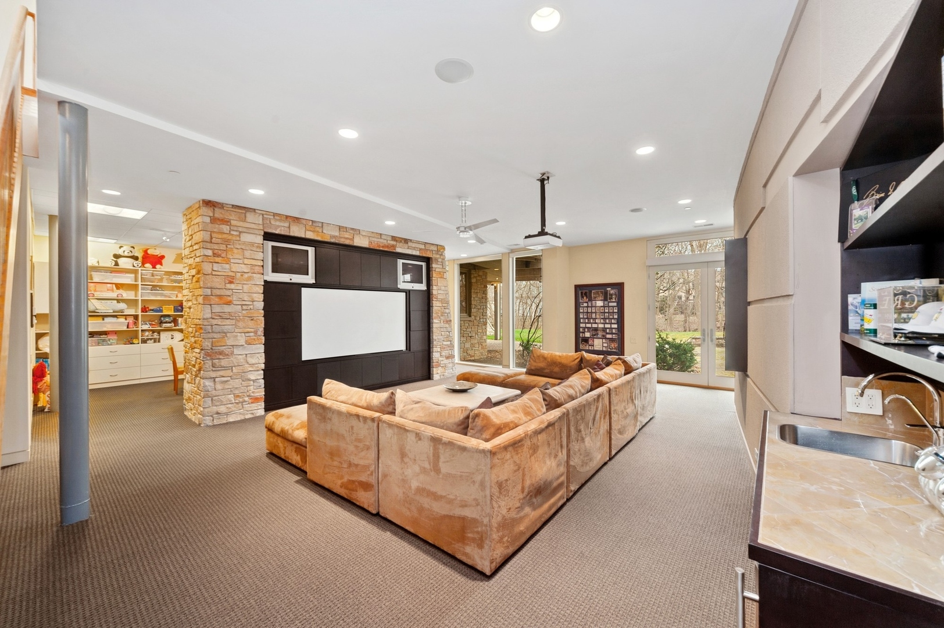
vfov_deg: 85.3
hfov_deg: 108.4
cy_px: 314
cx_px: 472
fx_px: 341
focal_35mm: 13
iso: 200
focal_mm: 13
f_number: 8
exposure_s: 1/5
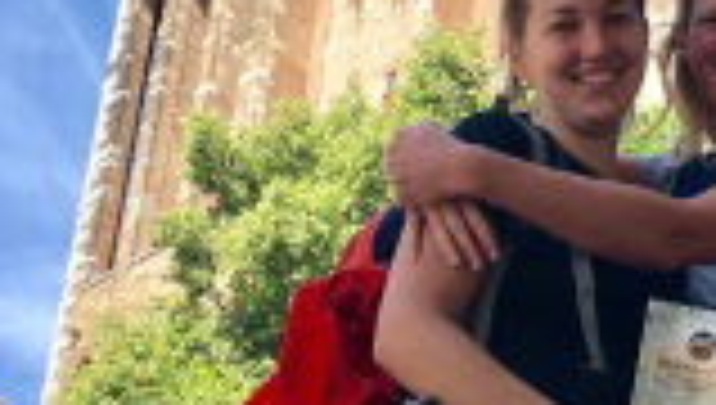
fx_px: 1882
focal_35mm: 99
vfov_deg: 12.3
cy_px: 250
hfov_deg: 21.3
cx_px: 567
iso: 25
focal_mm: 4.15
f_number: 2.2
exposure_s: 1/699
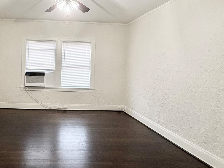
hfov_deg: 65.6
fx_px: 162
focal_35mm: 25
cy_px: 74
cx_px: 59
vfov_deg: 54.7
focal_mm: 2.22
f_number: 2.2
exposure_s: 1/120
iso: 320
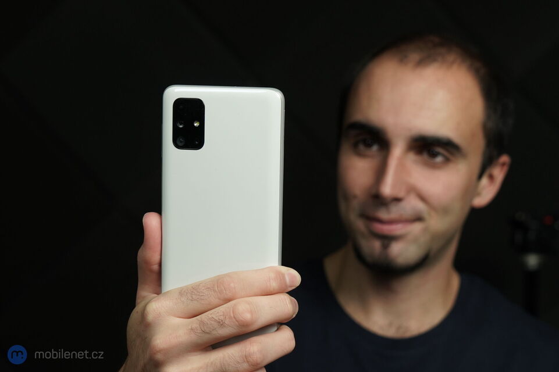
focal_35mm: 48
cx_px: 280
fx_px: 745
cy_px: 186
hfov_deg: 41.1
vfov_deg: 28.1
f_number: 5.6
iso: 1000
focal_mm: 48
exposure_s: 1/160
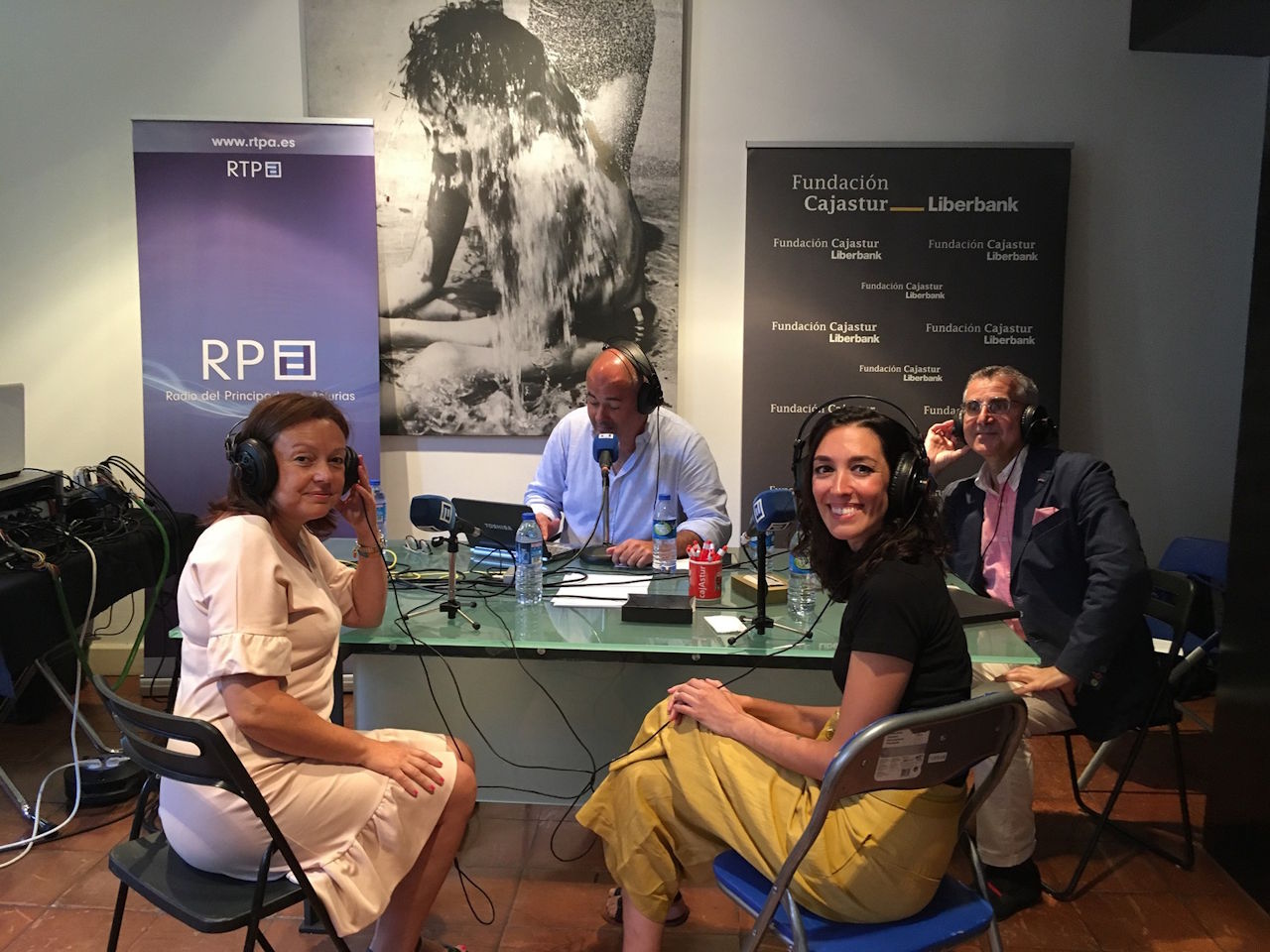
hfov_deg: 61.7
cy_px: 476
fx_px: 1064
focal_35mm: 29
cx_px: 635
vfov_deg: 48.2
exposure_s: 1/33
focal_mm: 4.15
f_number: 2.2
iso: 160
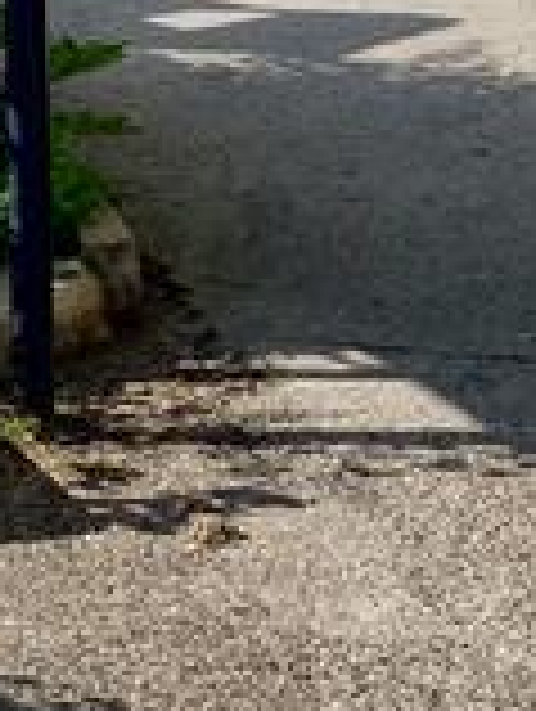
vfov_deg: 9.7
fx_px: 4056
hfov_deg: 7.6
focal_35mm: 197
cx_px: 198
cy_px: -392
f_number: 2.4
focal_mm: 6
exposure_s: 1/291
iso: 16
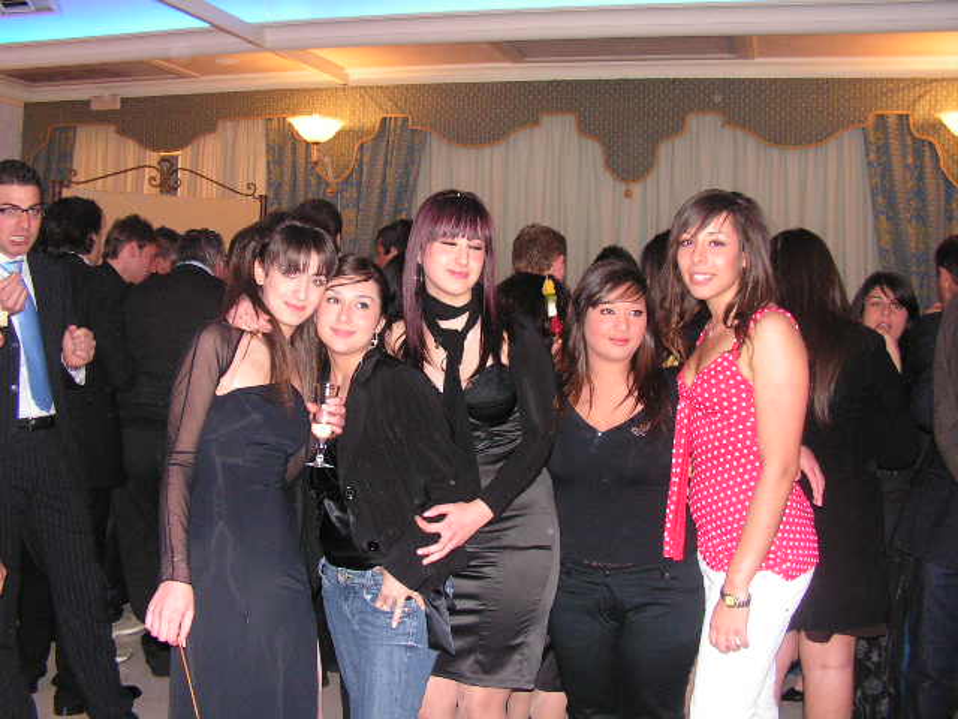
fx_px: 996
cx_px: 479
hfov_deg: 51.4
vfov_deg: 39.7
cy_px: 360
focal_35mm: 36
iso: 200
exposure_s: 1/40
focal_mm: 6
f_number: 3.2
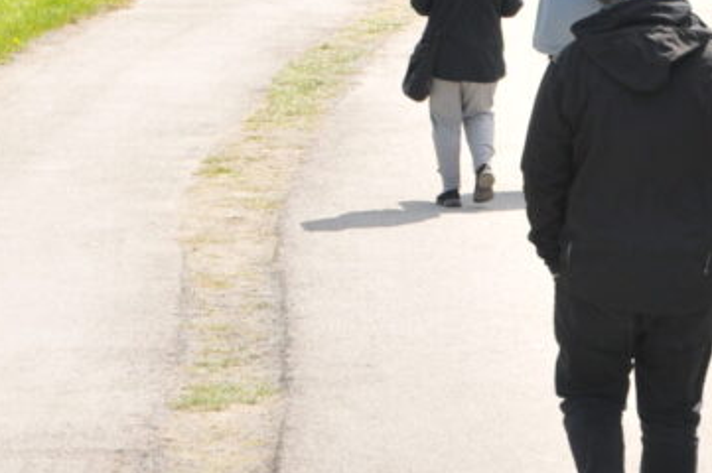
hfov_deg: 7.8
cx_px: 178
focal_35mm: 264
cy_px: -130
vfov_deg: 5.2
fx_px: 5216
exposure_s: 1/250
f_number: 5.6
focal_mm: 62
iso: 200
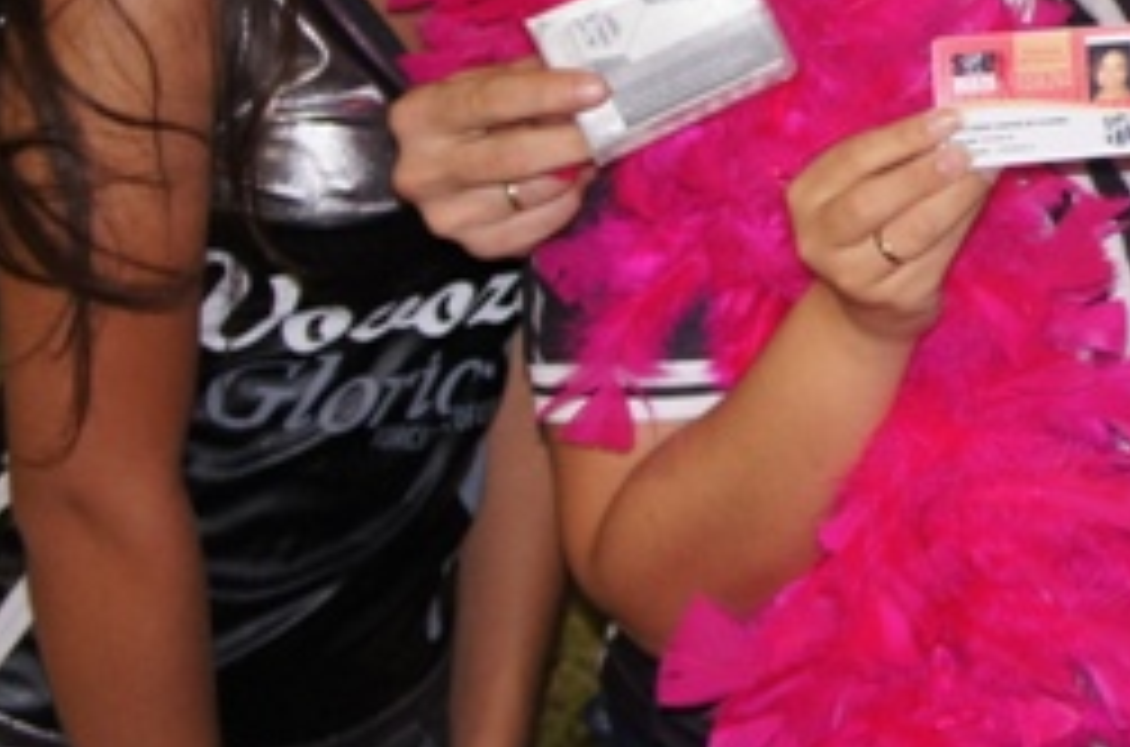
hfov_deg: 18.3
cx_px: 1639
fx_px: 3150
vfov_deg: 13.3
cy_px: -56
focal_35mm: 101
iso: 800
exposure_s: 1/60
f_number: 4
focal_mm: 21
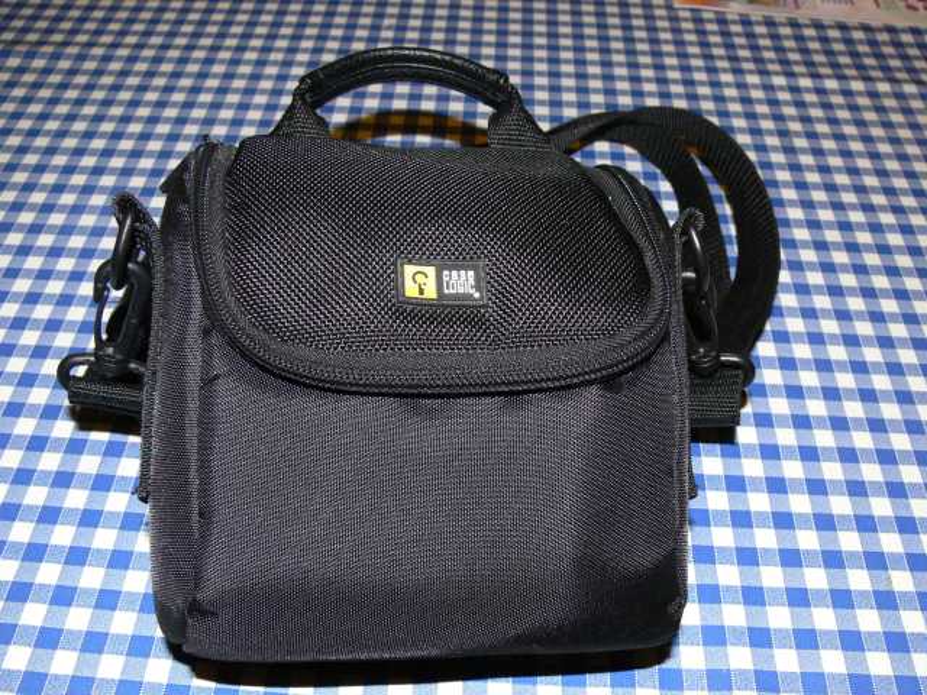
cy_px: 348
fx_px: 937
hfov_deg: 52.6
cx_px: 464
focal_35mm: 35
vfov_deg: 40.7
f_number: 4
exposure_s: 1/30
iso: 100
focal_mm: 7.4
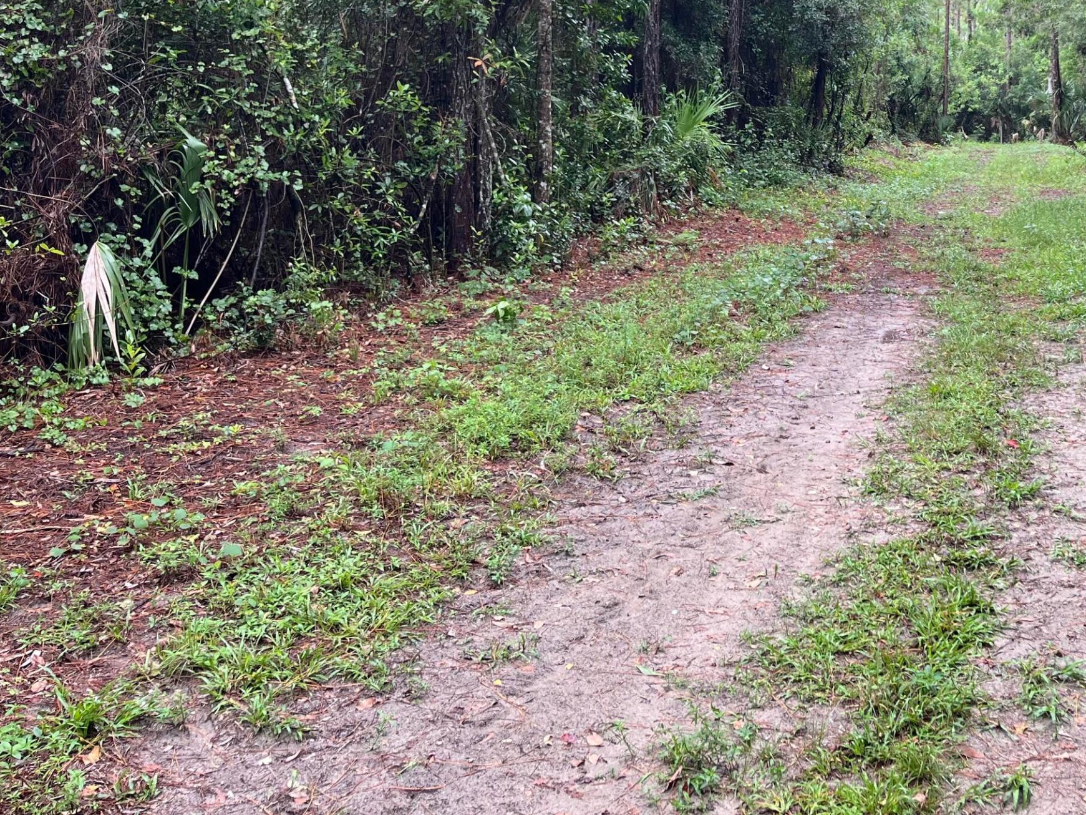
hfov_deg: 42.3
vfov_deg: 32.5
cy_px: 142
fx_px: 1349
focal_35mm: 43
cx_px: 831
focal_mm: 5.1
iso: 80
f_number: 1.6
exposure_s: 1/121
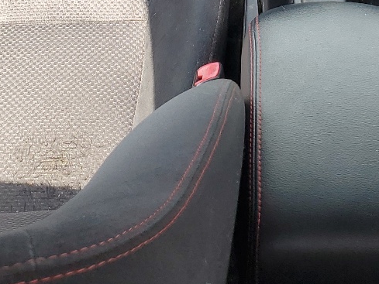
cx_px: 303
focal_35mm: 85
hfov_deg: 22.7
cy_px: -179
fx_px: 931
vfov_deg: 15.6
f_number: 1.5
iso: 50
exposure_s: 1/312
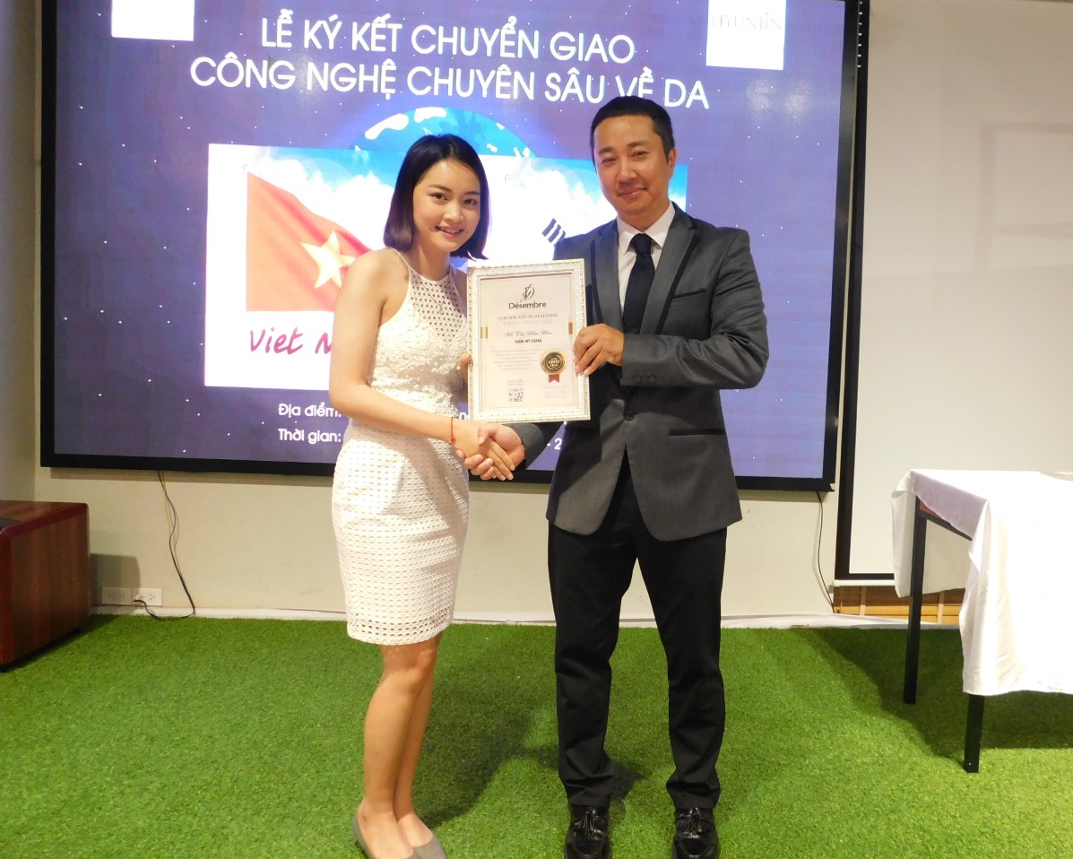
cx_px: 623
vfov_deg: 53.1
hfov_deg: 63.7
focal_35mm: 27
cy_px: 385
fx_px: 858
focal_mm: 4
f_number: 3
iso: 360
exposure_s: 1/30
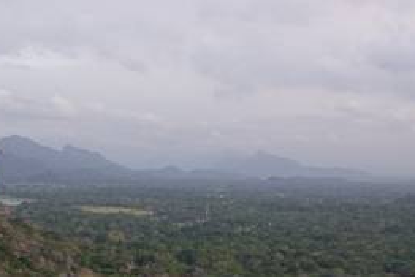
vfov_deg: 18.2
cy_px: 148
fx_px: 865
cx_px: 106
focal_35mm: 75
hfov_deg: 26.6
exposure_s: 1/50
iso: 125
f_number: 3.2
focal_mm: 15.17
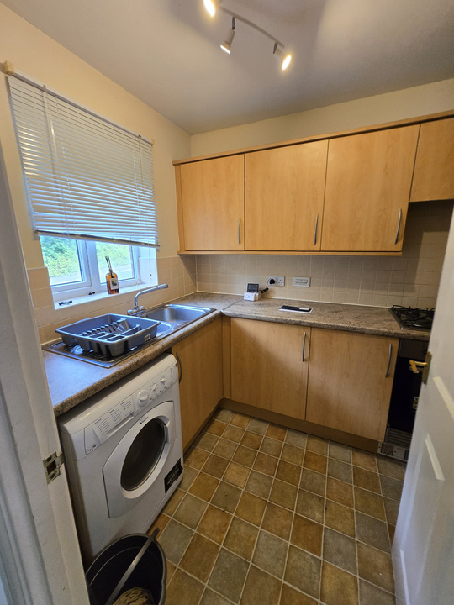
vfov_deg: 106.2
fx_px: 227
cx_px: 227
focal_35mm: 13
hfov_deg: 89.9
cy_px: 302
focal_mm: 1.7
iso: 125
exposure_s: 1/50
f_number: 2.2
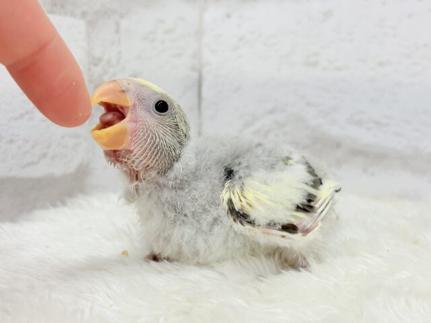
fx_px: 647
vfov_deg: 28.0
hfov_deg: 36.8
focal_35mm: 52
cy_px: 162
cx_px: 216
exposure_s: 1/100
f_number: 1.6
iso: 80
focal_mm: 5.96
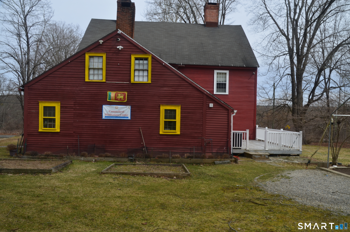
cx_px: 175
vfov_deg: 41.5
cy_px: 116
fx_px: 306
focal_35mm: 32
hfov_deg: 59.6
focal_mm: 21
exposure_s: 1/125
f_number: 11
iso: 110
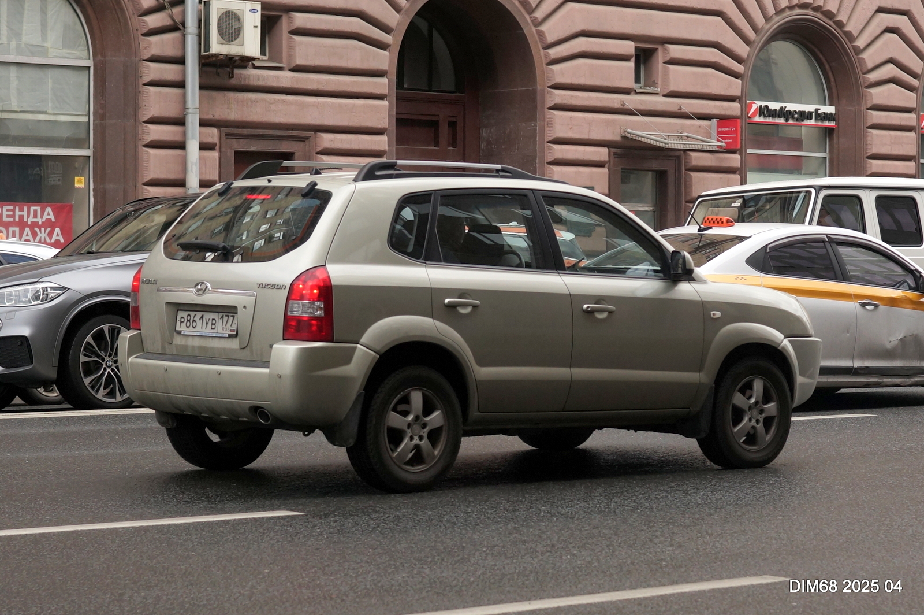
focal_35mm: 50
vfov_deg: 26.9
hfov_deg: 39.6
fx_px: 1282
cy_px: 308
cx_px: 462
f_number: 4.5
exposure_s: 1/1000
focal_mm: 50
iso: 400
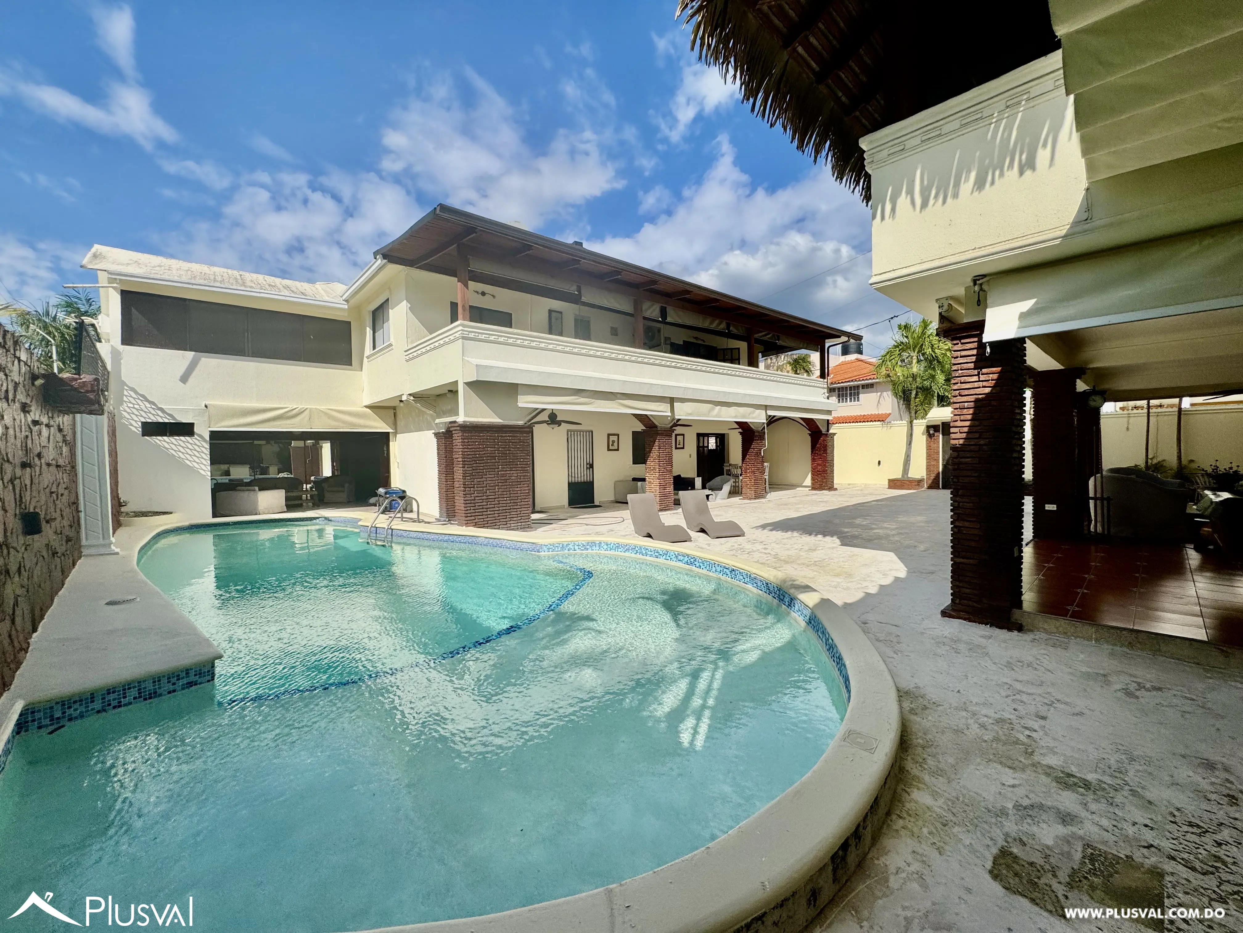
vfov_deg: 85.7
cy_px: 466
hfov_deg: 102.1
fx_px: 503
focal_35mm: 14
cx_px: 622
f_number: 2.2
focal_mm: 2.22
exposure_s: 1/3906
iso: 40
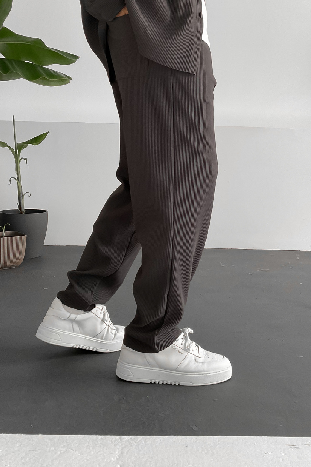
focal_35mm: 39
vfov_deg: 49.1
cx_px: 179
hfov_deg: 34.2
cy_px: 178
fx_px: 505
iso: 80
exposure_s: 1/60
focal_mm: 3
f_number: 1.8
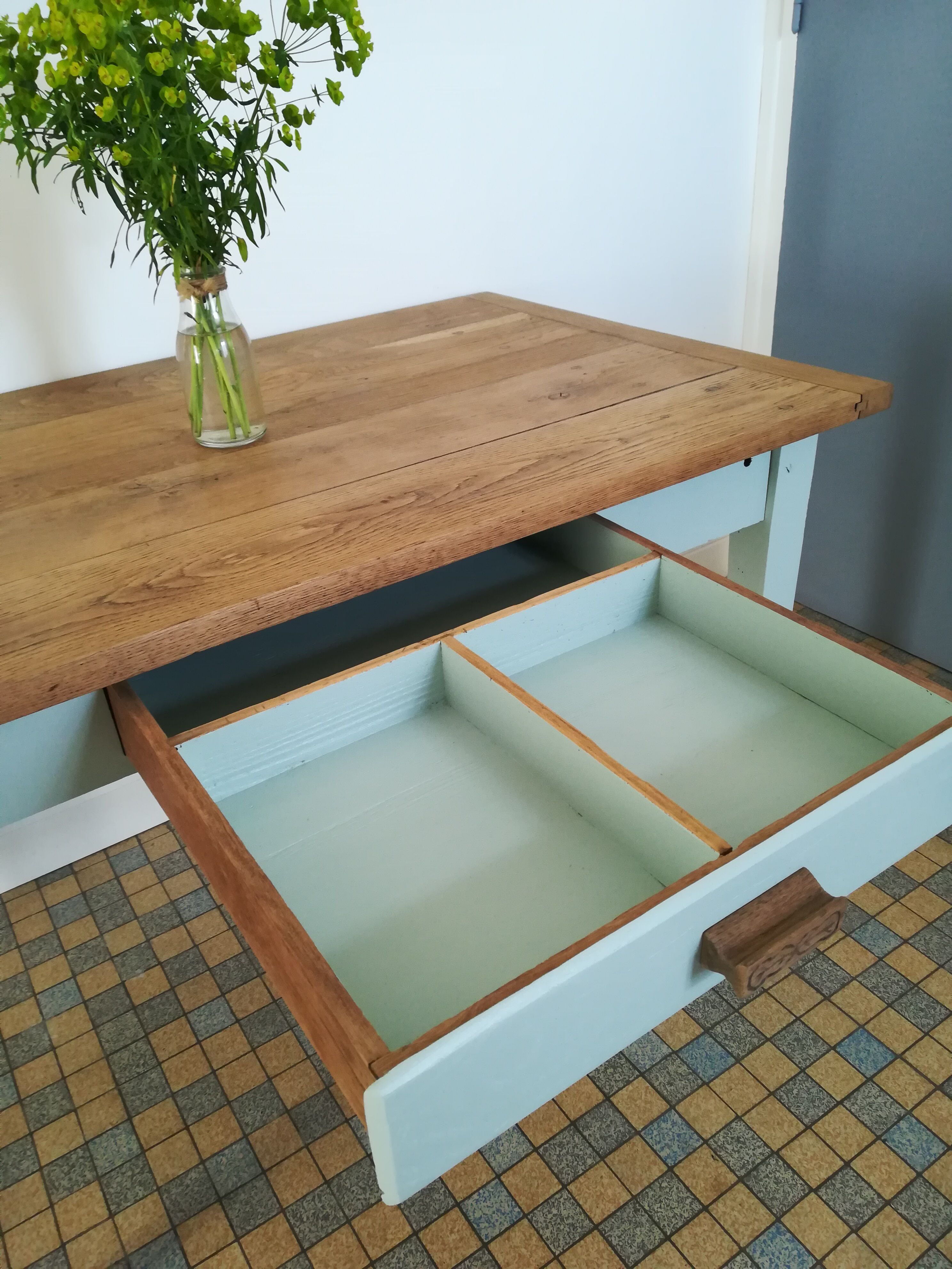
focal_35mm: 26
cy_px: 634
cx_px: 476
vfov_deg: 67.3
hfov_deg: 53.1
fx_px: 953
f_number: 2.2
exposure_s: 1/30
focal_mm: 3.83
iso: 320
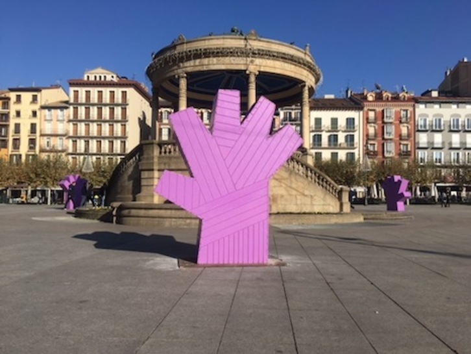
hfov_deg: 61.6
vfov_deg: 48.3
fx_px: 395
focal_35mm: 29
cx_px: 236
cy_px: 177
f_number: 2.2
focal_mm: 4.15
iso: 25
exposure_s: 1/2198
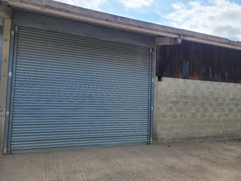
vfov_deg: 53.1
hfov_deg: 67.3
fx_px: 181
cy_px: 90
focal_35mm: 26
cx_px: 120
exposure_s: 1/1365
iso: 40
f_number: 1.8
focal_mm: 5.4
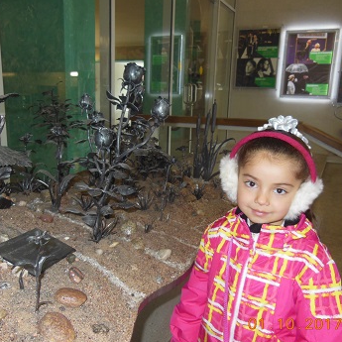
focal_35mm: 32
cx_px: 171
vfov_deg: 51.1
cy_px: 174
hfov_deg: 51.1
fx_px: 358
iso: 200
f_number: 3.5
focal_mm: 4.5
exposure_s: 1/25
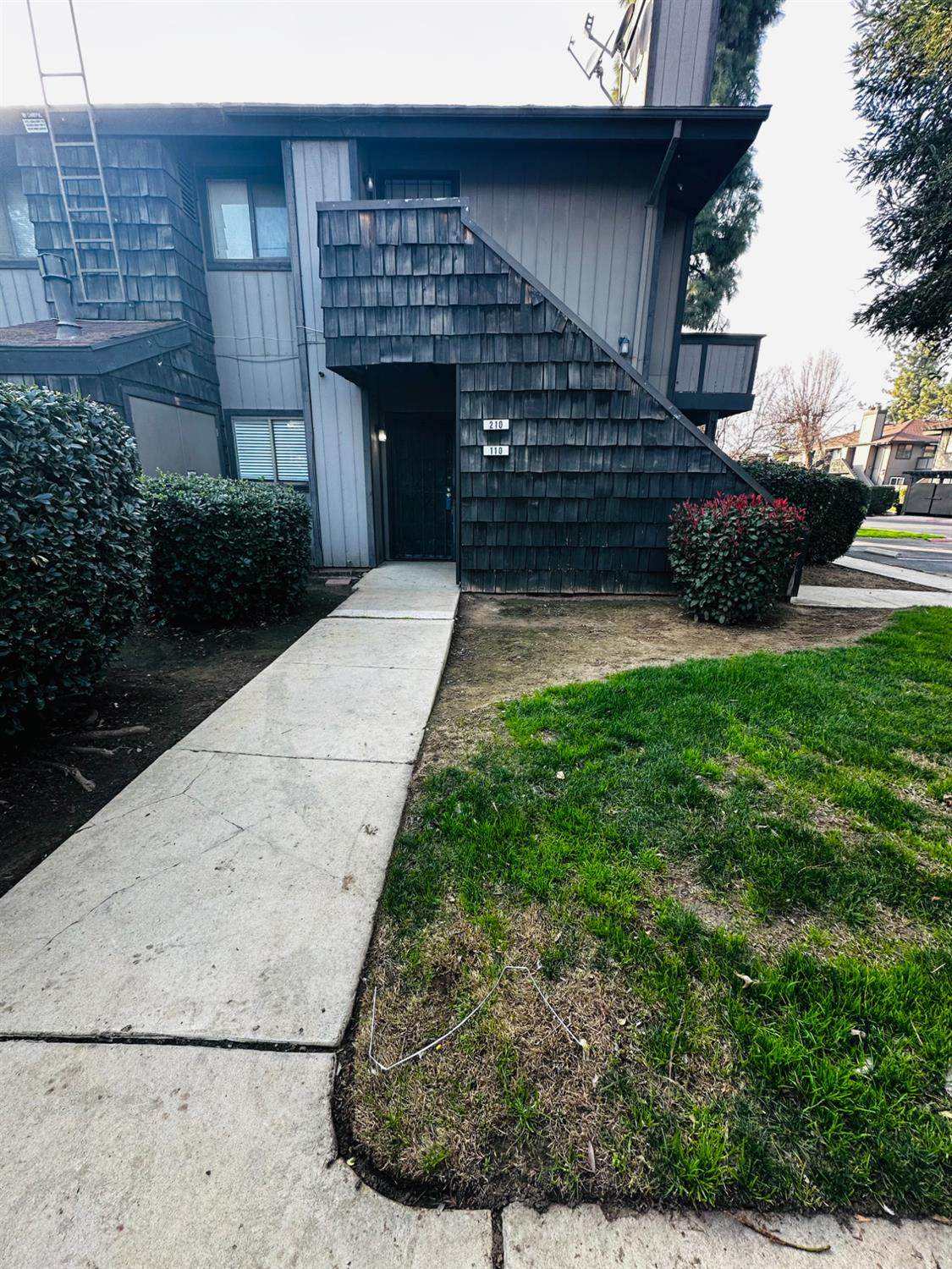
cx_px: 476
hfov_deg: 85.7
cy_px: 634
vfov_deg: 102.1
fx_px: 513
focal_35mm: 14
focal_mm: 2.22
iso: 50
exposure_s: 1/99
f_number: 2.2
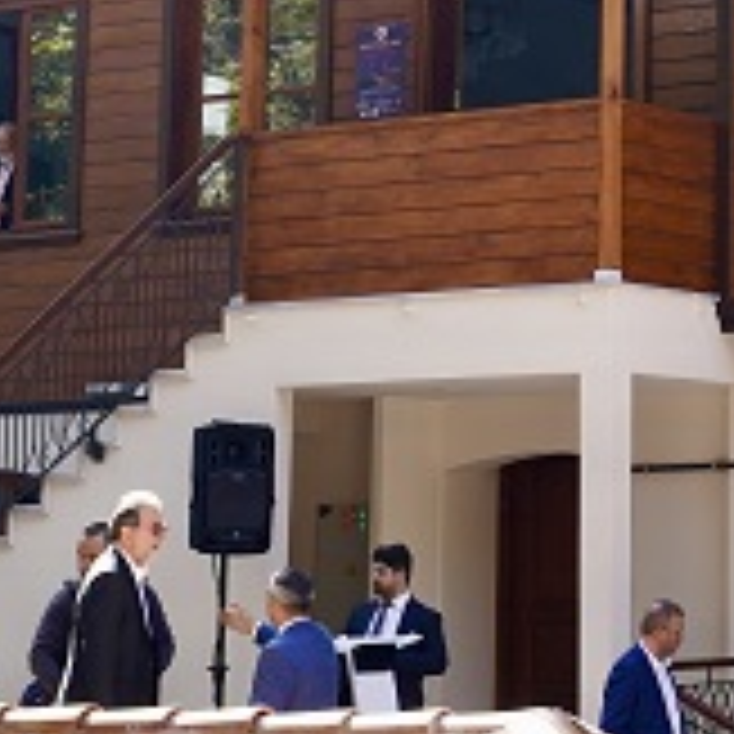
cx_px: 905
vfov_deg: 13.8
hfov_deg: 13.6
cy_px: -68
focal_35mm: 124
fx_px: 2975
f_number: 5.6
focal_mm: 36
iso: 640
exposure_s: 1/350
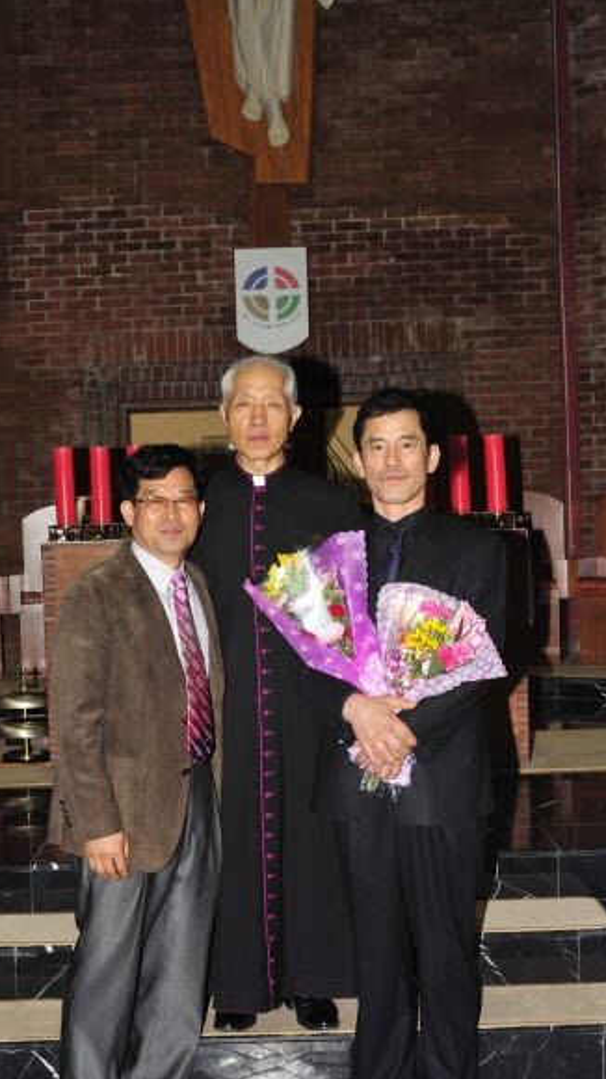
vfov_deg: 39.7
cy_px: 634
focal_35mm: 52
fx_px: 1486
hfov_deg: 23.0
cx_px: 267
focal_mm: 40
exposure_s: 1/60
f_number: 6.3
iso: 200
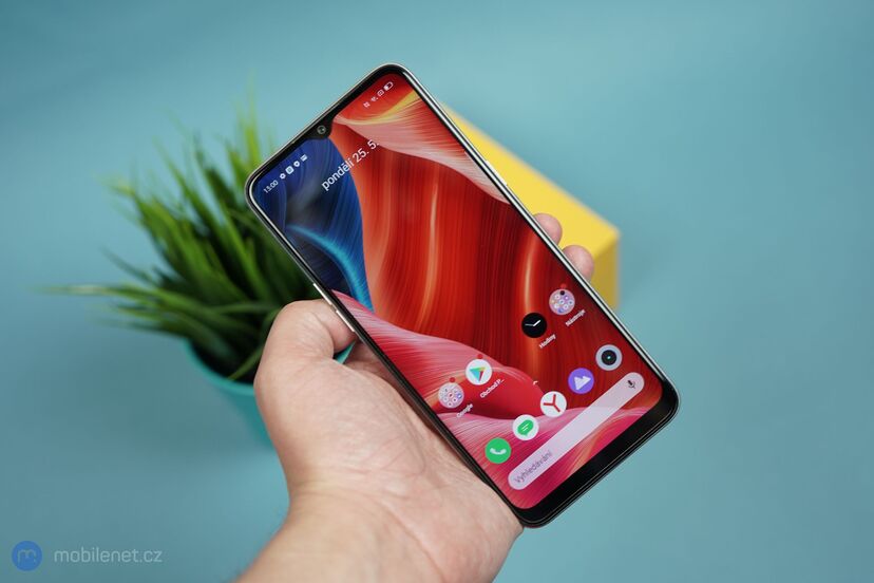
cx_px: 437
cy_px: 292
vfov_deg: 29.9
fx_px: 1092
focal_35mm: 45
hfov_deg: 43.6
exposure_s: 1/125
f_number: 4
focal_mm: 45
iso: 400
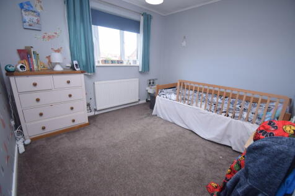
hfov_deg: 100.4
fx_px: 123
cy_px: 98
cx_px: 148
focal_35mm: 15
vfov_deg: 77.3
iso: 400
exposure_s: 1/100
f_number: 5
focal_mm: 10
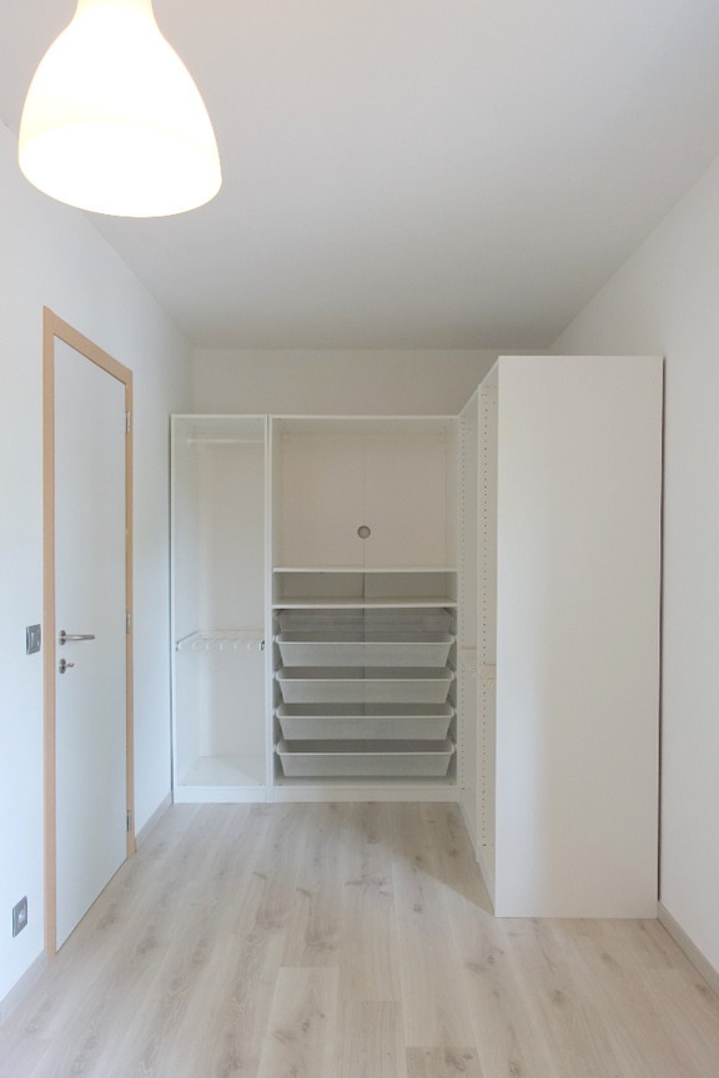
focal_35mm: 25
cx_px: 363
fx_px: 749
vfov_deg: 71.5
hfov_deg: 51.3
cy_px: 556
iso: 125
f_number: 2.5
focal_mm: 8.8
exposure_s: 1/30
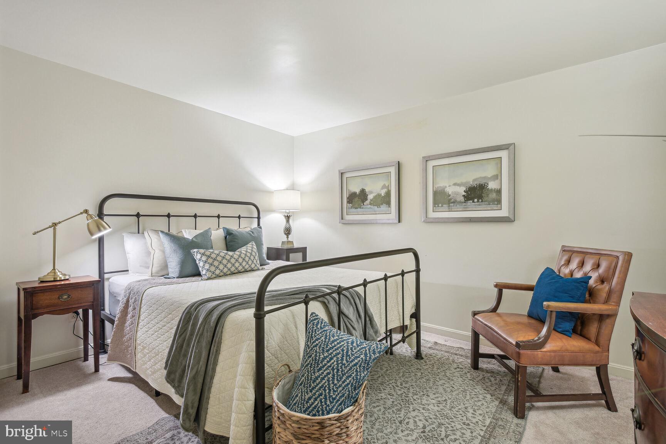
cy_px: 222
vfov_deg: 73.7
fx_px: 296
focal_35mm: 16
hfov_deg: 96.7
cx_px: 333
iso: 400
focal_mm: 16
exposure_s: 1/3.33
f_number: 8
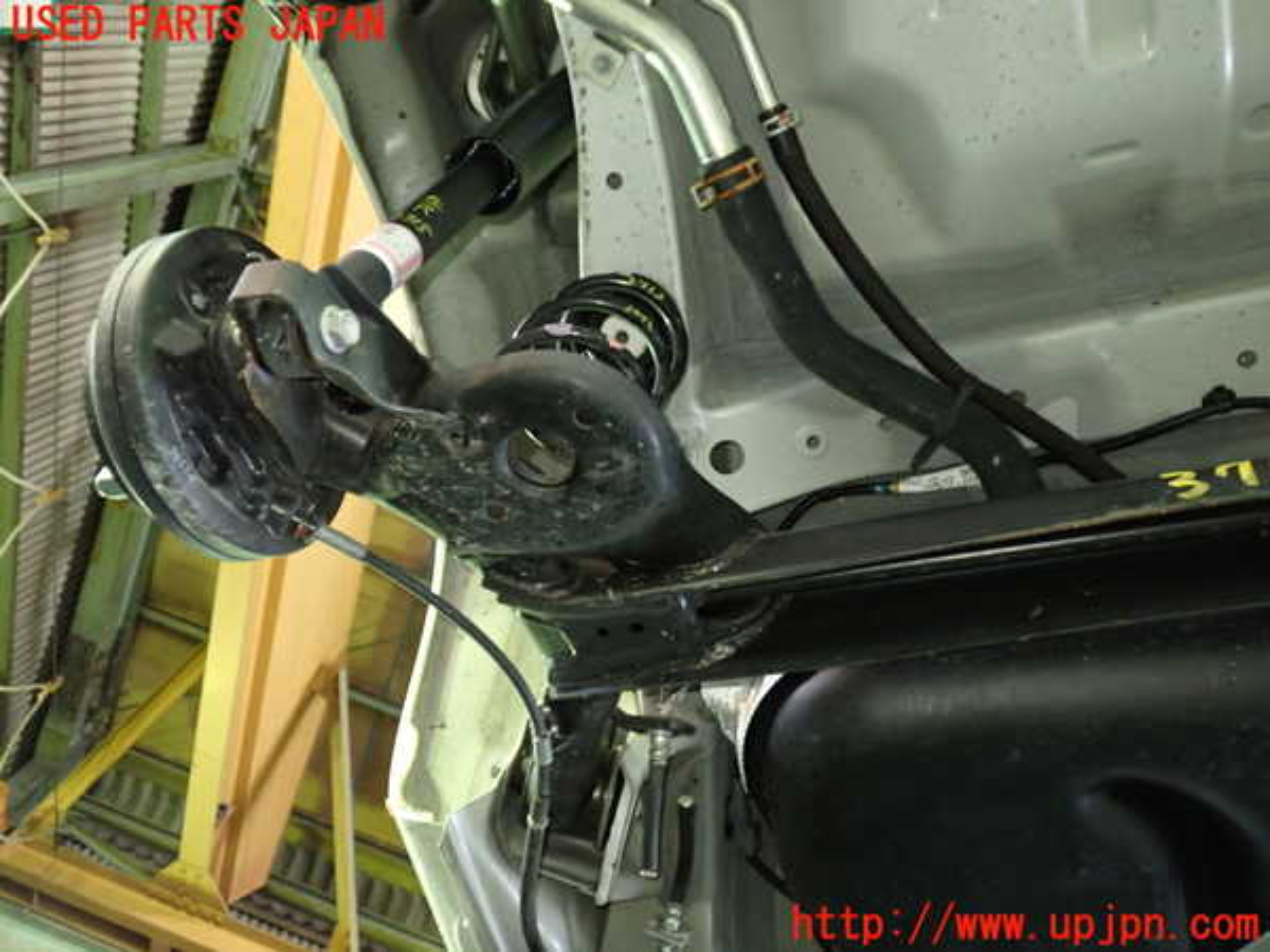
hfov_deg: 60.0
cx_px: 635
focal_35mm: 30
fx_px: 1101
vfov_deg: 46.8
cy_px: 476
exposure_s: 1/20
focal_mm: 5.4
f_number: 2.3
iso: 800
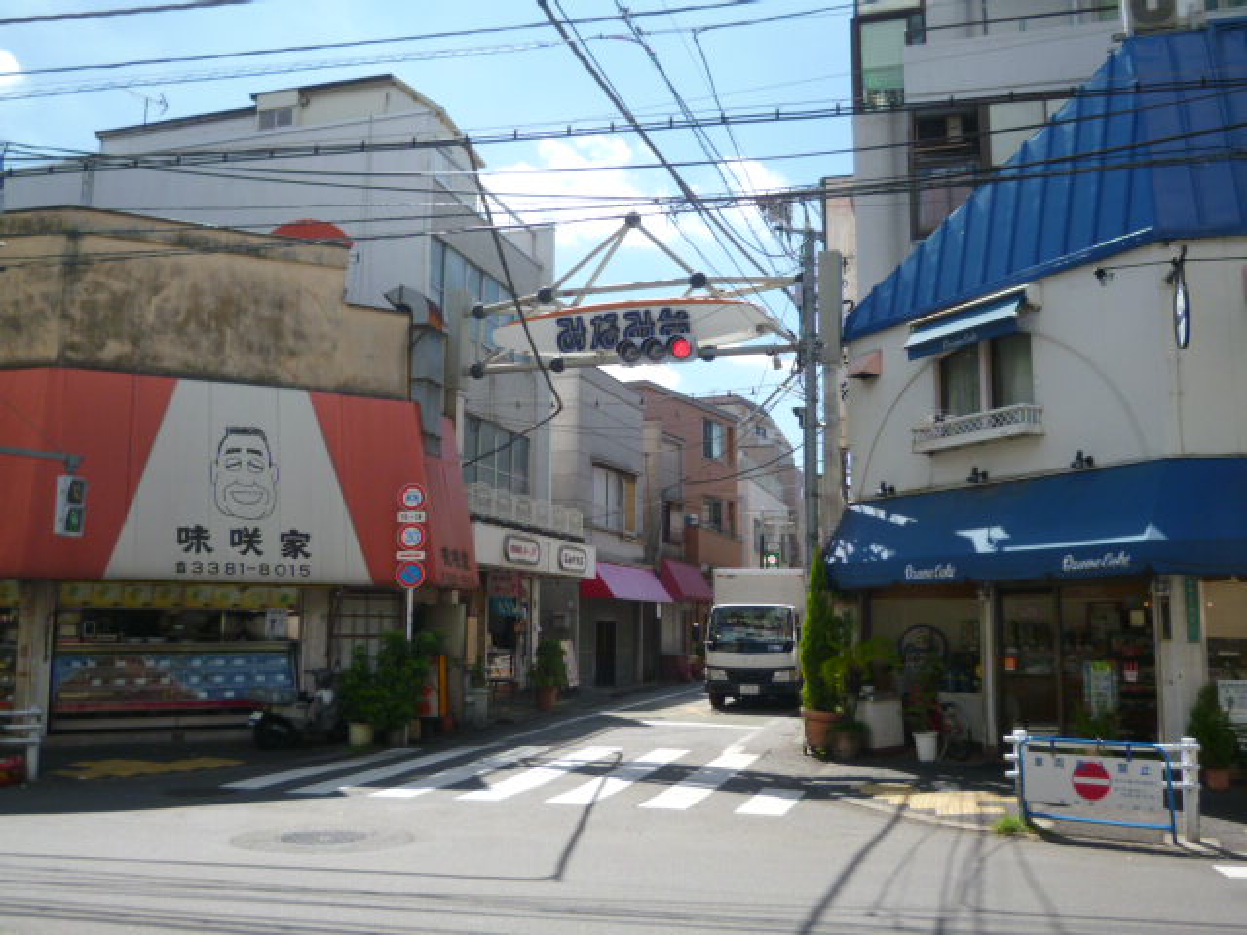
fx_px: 1117
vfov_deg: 45.4
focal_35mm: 31
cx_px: 624
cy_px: 468
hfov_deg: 58.4
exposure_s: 1/800
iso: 100
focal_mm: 5.6
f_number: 2.8
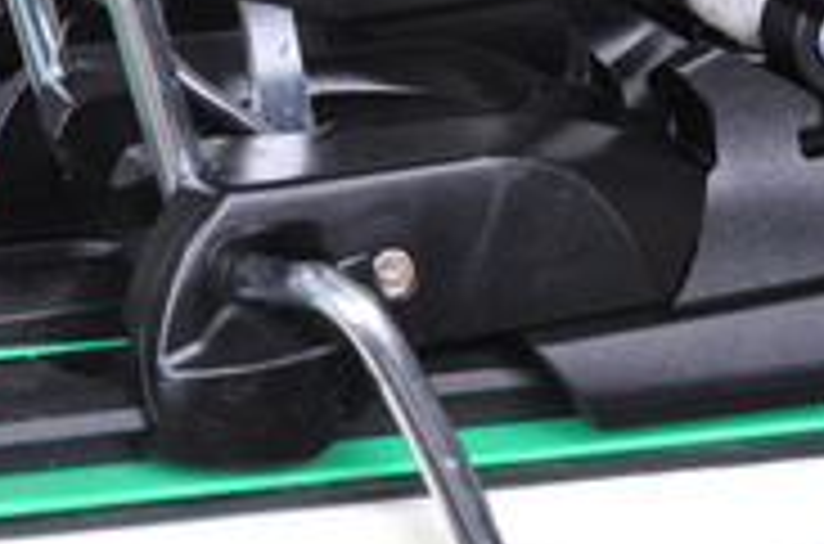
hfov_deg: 8.5
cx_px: 522
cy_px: -119
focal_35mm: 244
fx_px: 5570
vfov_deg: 5.6
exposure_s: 1/125
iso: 3200
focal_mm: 66
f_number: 8
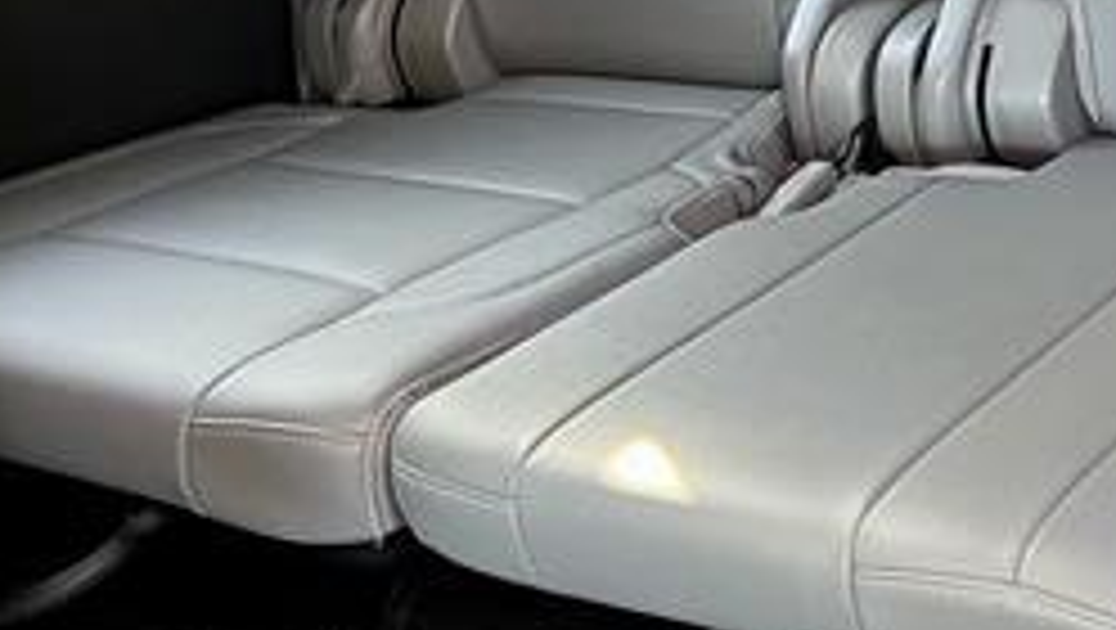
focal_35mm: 73
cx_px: 1256
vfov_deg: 15.7
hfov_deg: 26.5
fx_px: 2162
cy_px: -202
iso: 320
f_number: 1.6
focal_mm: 5.1
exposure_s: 1/60
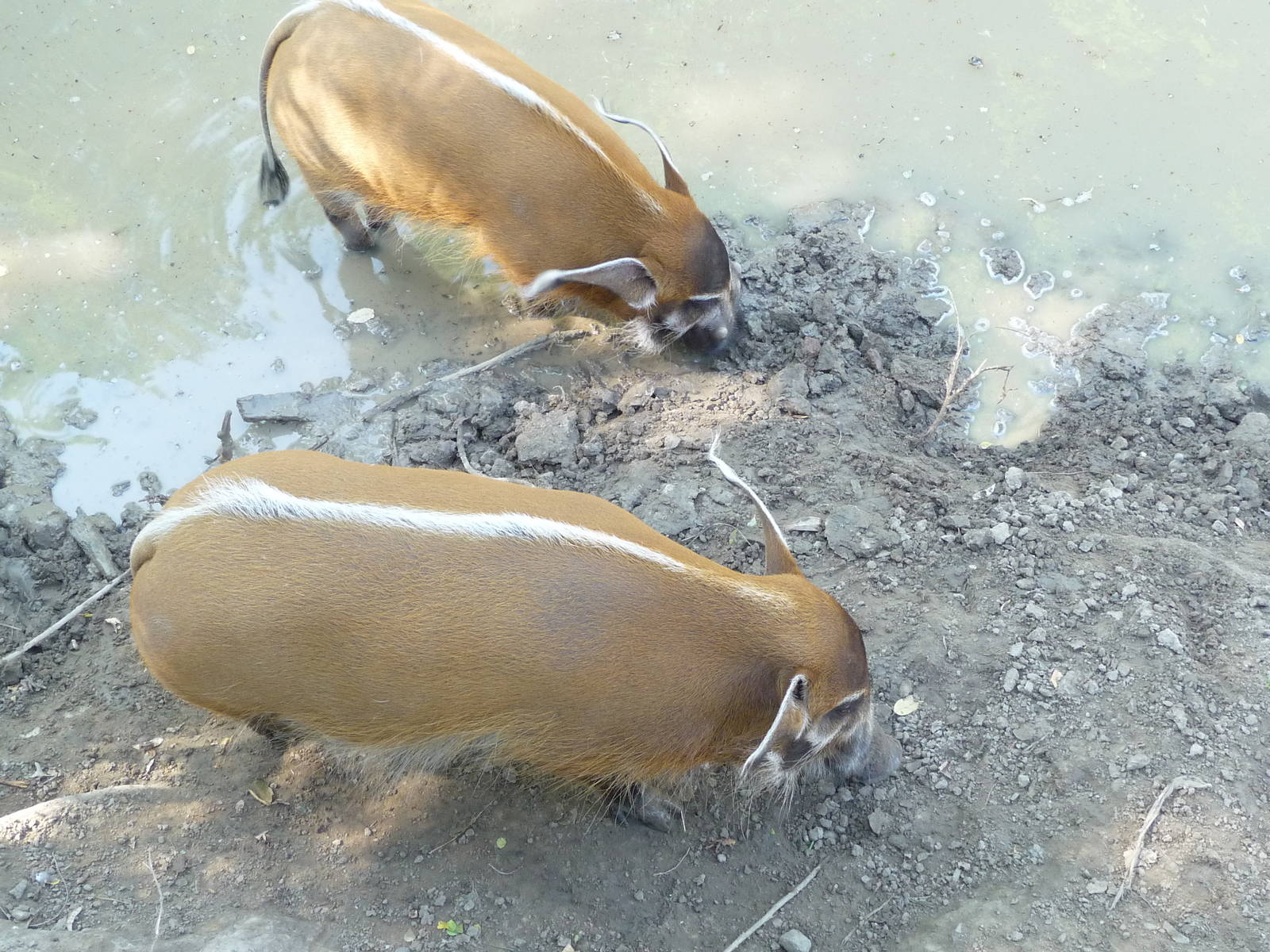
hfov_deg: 36.2
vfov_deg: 27.5
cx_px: 635
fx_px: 1944
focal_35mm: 53
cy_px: 476
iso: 200
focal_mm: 8
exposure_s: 1/30
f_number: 4.2
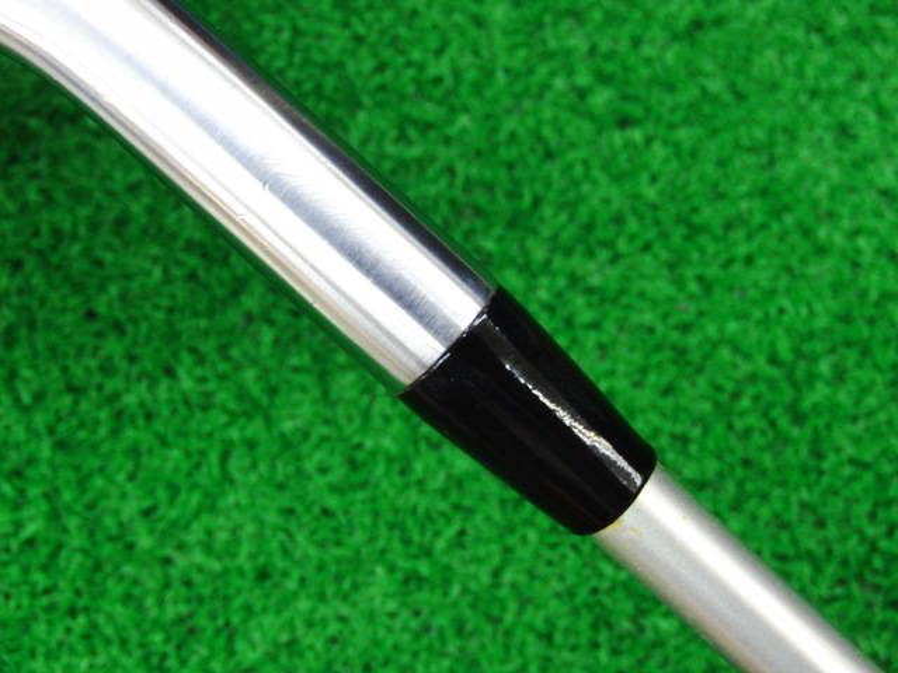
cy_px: 336
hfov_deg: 43.9
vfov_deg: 33.6
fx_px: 1115
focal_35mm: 43
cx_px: 449
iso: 400
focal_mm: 7.54
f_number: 3.7
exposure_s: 1/40
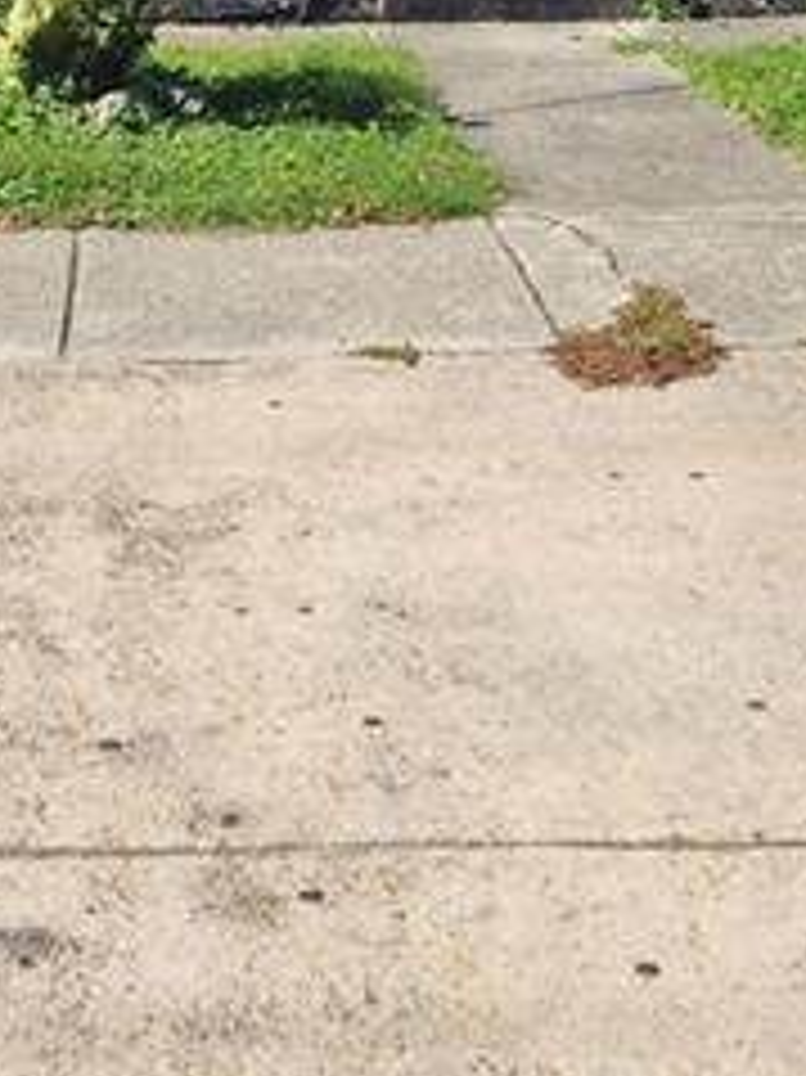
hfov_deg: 19.6
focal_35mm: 74
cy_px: -185
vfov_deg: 24.1
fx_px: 2299
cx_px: 113
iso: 12
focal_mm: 6.4
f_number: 1.8
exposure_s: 1/907
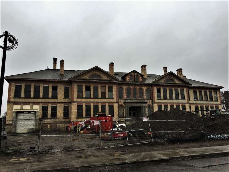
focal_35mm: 29
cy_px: 86
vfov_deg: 48.2
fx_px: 192
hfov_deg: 61.7
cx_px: 114
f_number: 2.2
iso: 25
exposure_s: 1/513
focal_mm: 4.15
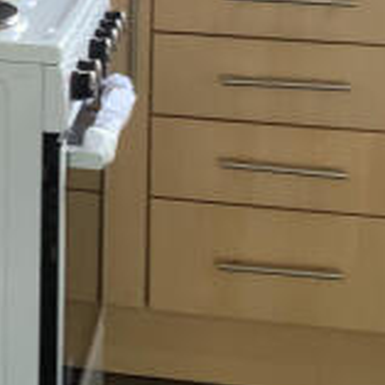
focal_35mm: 102
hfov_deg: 16.6
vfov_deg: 16.1
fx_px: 1283
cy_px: -119
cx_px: -33
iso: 64
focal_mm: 3.3
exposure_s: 1/50
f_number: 2.4
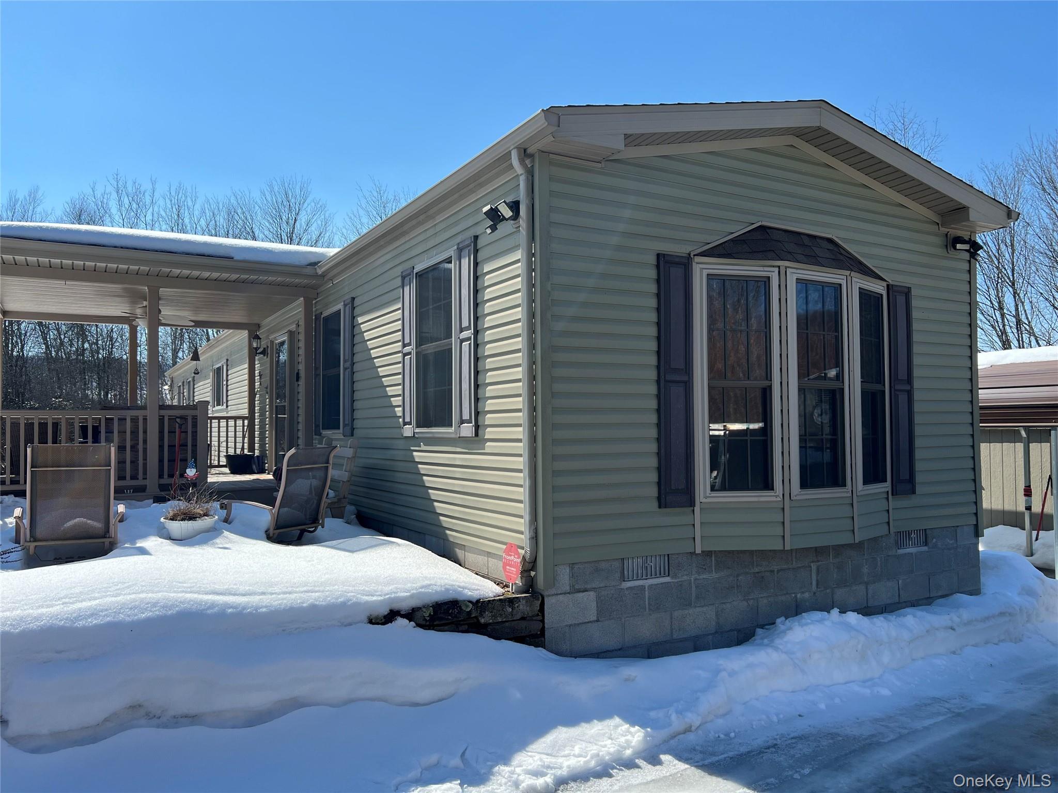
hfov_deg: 67.3
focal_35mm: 26
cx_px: 529
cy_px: 396
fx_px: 795
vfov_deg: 53.1
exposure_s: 1/4115
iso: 50
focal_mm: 5.7
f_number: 1.5
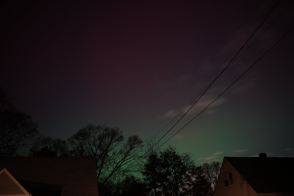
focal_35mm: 40
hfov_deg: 48.5
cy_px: 98
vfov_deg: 33.4
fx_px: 327
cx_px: 147
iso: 400
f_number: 2.5
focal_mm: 40
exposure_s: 4
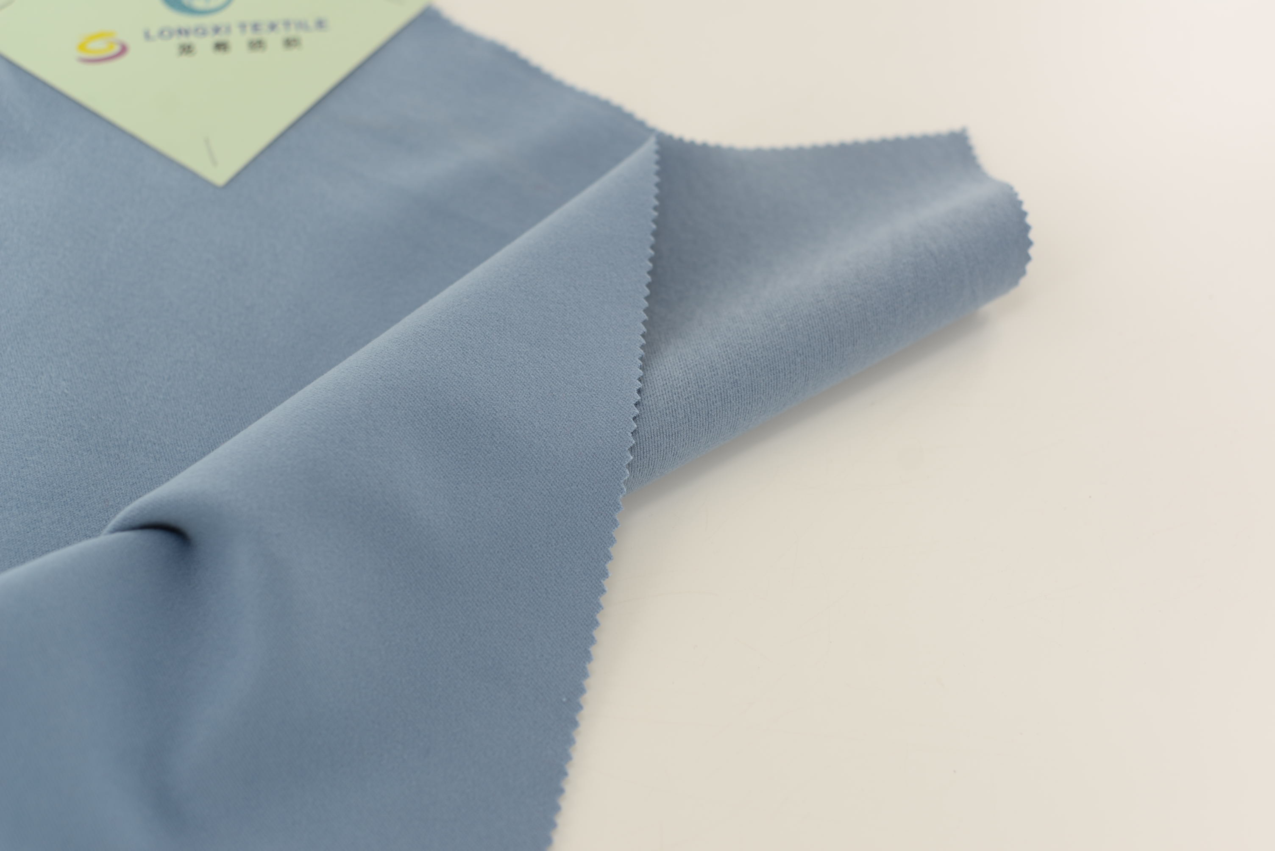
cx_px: 638
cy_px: 426
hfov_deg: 39.6
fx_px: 1771
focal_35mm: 50
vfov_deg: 27.0
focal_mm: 50
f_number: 3.5
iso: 100
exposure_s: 1/200
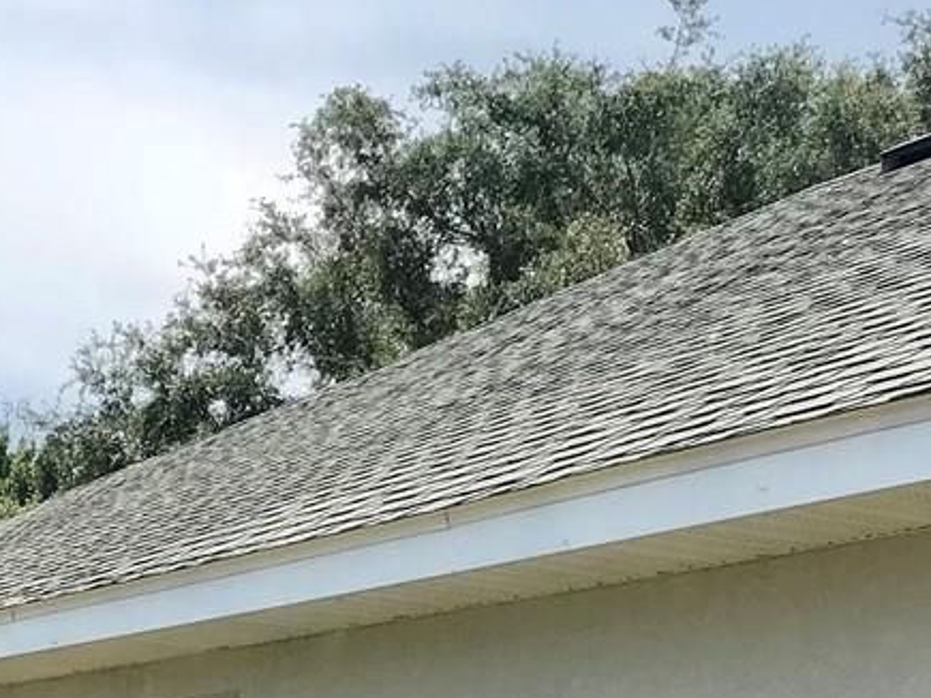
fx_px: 2769
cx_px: 195
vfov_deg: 13.9
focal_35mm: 103
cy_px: 831
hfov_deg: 18.9
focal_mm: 3.99
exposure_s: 1/2227
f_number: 1.8
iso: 20
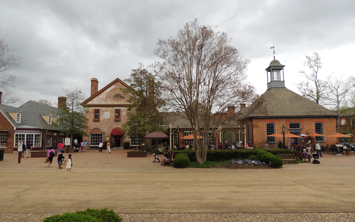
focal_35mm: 26
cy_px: 117
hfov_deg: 70.4
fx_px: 252
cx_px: 180
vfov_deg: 47.6
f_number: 3
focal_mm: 4.3
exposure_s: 1/800
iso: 100
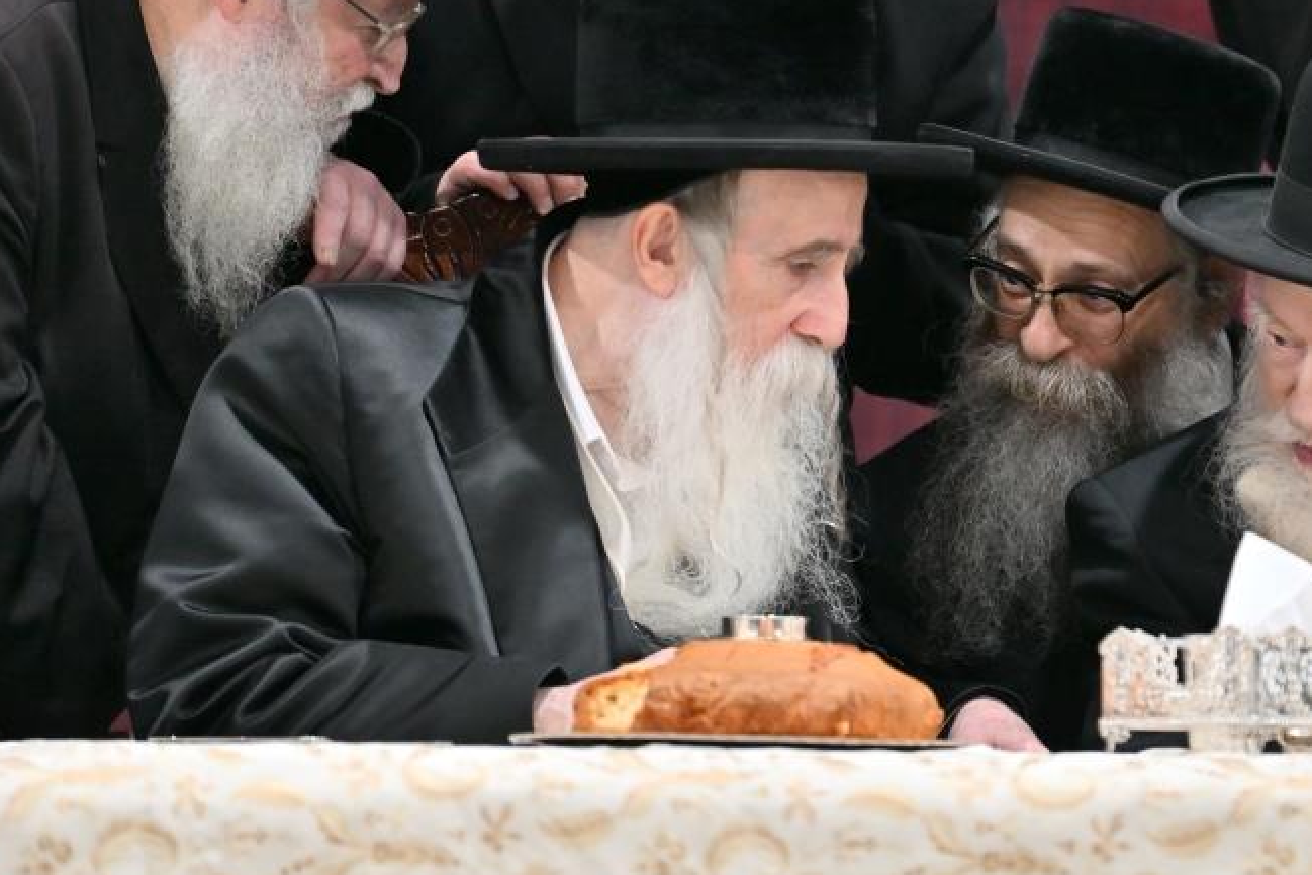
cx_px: 920
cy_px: 259
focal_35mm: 473
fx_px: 17241
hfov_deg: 4.4
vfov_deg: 2.9
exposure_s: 1/125
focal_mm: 200
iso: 400
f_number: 2.8
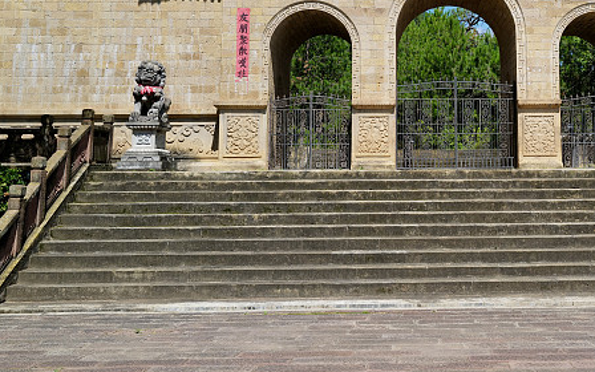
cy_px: 65
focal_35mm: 51
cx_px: 445
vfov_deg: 24.9
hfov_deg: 38.6
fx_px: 827
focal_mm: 28
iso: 100
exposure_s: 1/320
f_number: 8
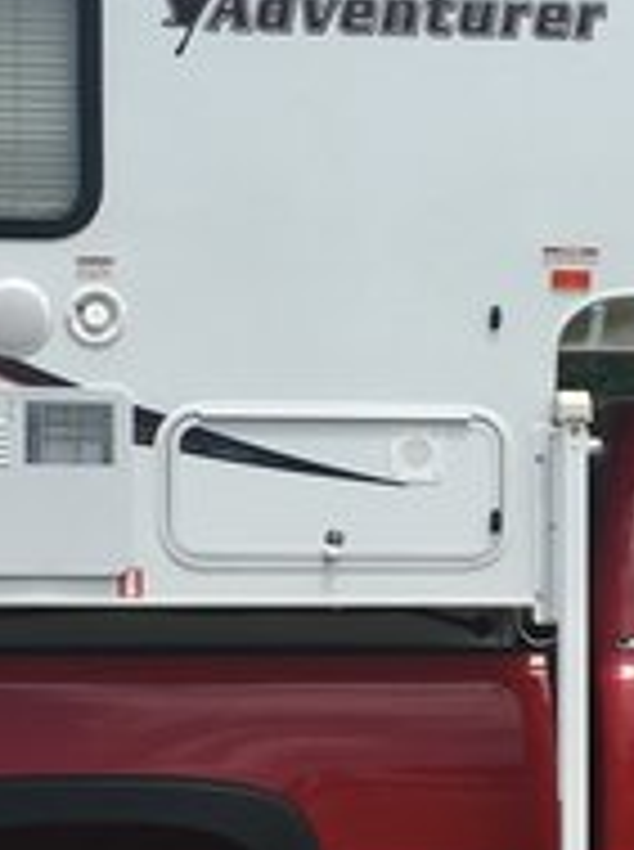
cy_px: 693
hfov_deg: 12.0
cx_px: 481
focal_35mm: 123
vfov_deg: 15.9
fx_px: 3014
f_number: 2.2
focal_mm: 4.15
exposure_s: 1/1479
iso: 25
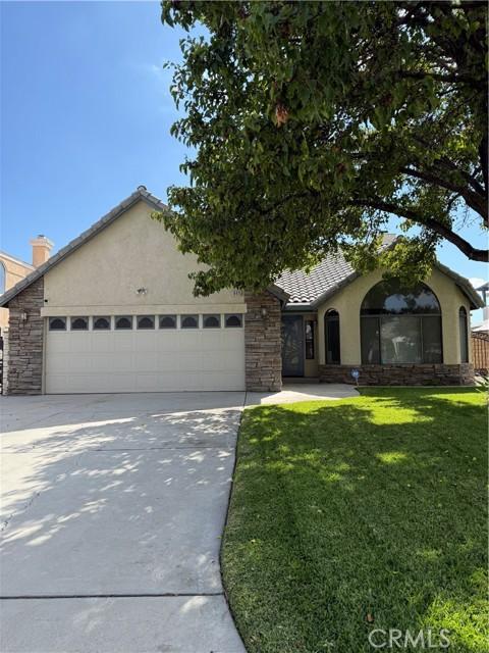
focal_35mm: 24
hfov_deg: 56.8
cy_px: 326
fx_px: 452
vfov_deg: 71.6
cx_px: 244
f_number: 1.78
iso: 100
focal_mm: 6.76
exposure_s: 1/2525
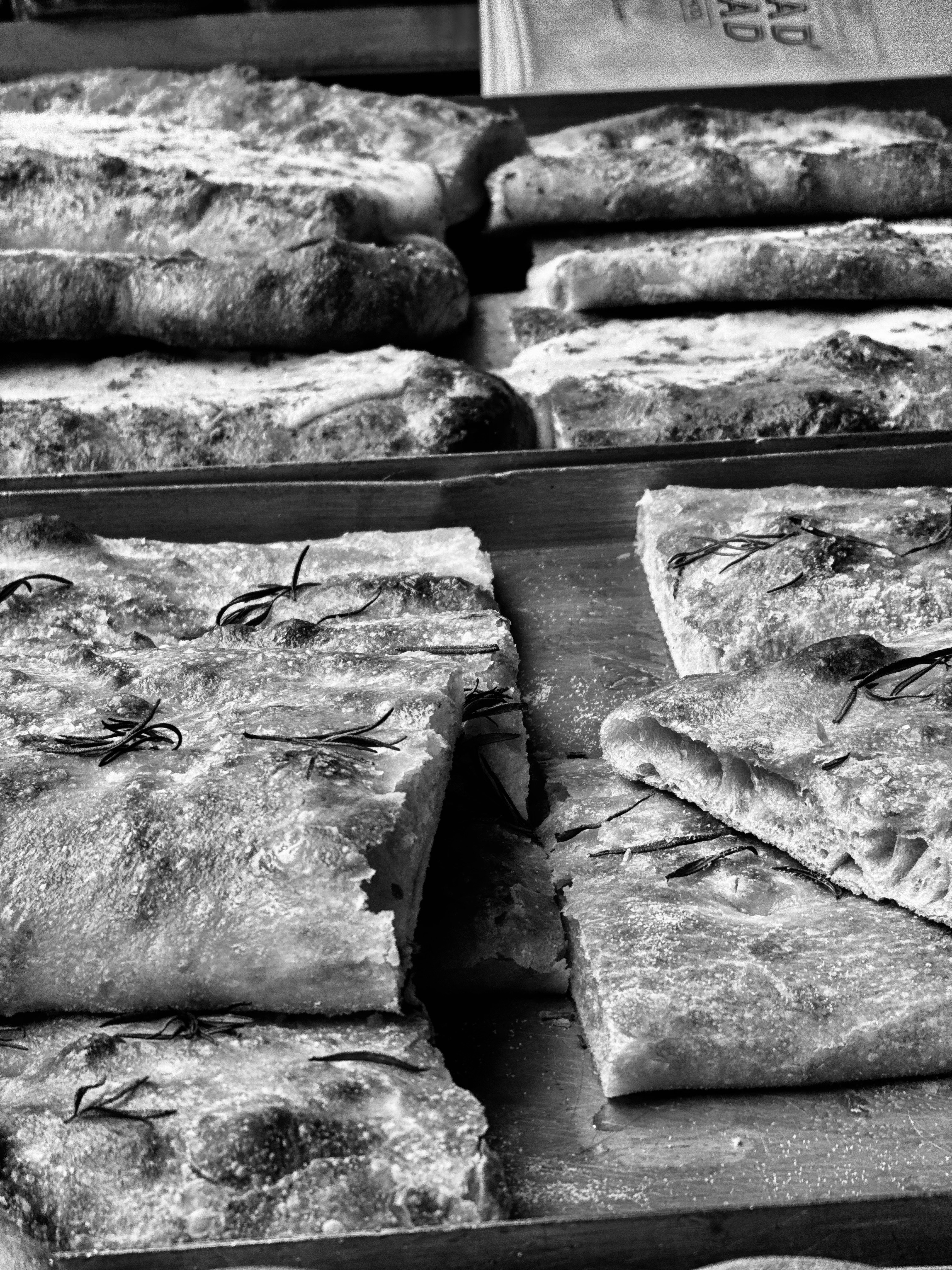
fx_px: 4400
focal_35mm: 120
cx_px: 476
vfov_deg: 16.4
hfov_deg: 12.3
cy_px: 635
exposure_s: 1/121
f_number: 2.8
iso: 100
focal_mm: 15.66
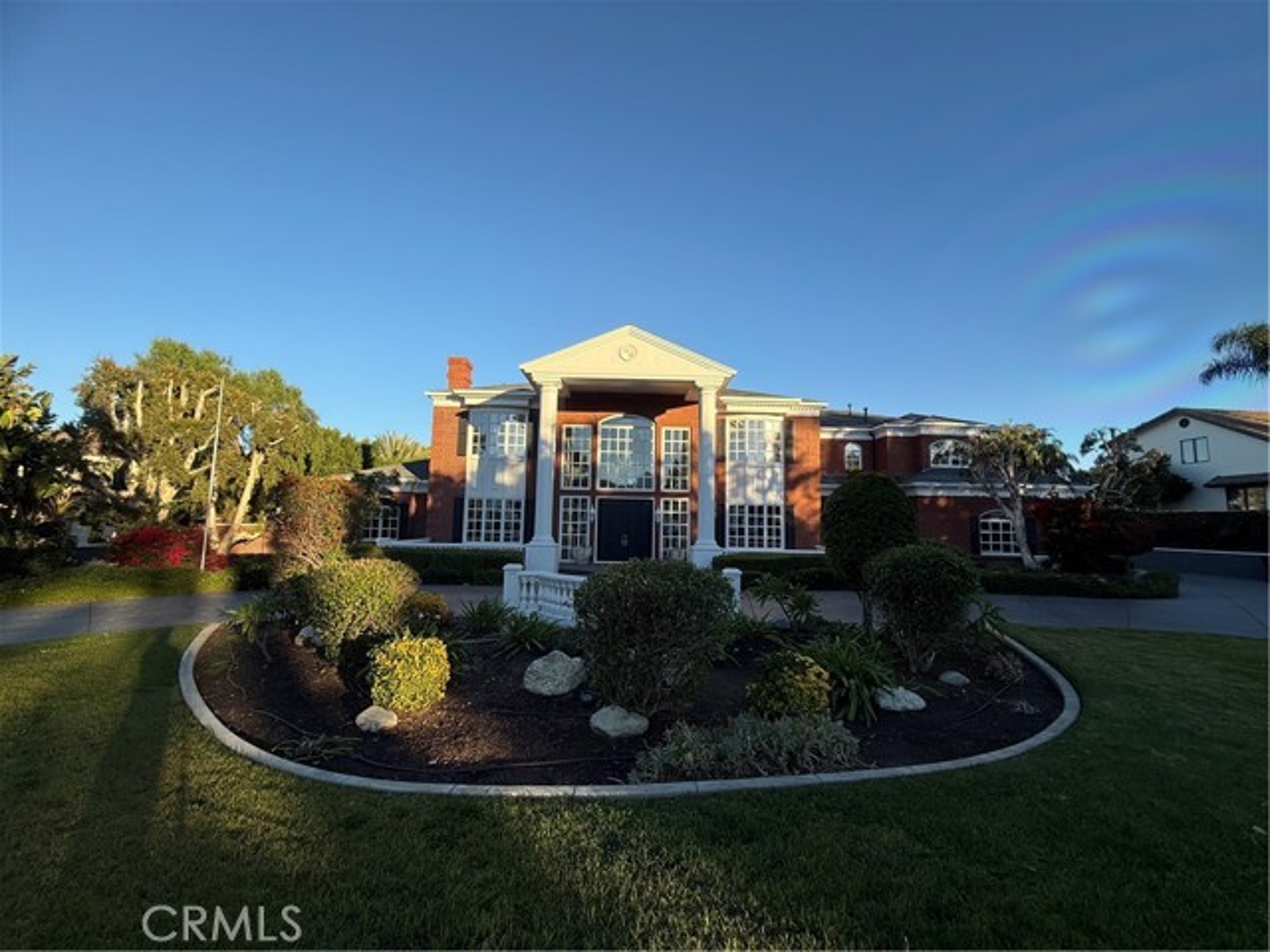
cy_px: 476
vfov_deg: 85.7
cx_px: 635
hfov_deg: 102.1
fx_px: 514
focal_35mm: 14
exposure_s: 1/864
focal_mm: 2.22
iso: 50
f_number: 2.2
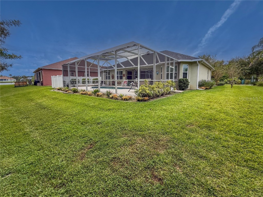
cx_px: 132
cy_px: 98
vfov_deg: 85.7
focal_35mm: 14
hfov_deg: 102.1
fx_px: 106
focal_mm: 2.22
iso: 64
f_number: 2.2
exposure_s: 1/1050
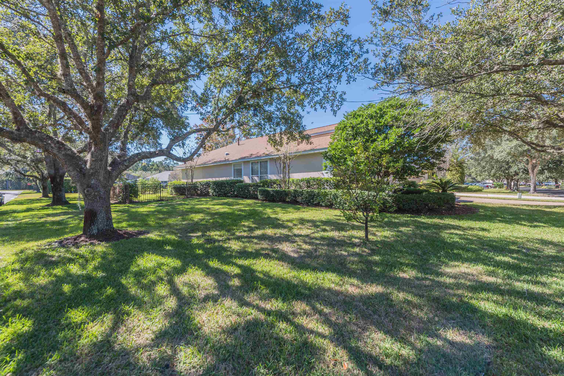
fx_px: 219
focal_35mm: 14
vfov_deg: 81.2
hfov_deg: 104.2
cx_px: 282
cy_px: 188
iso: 100
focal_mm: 14
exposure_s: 1/80
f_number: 8
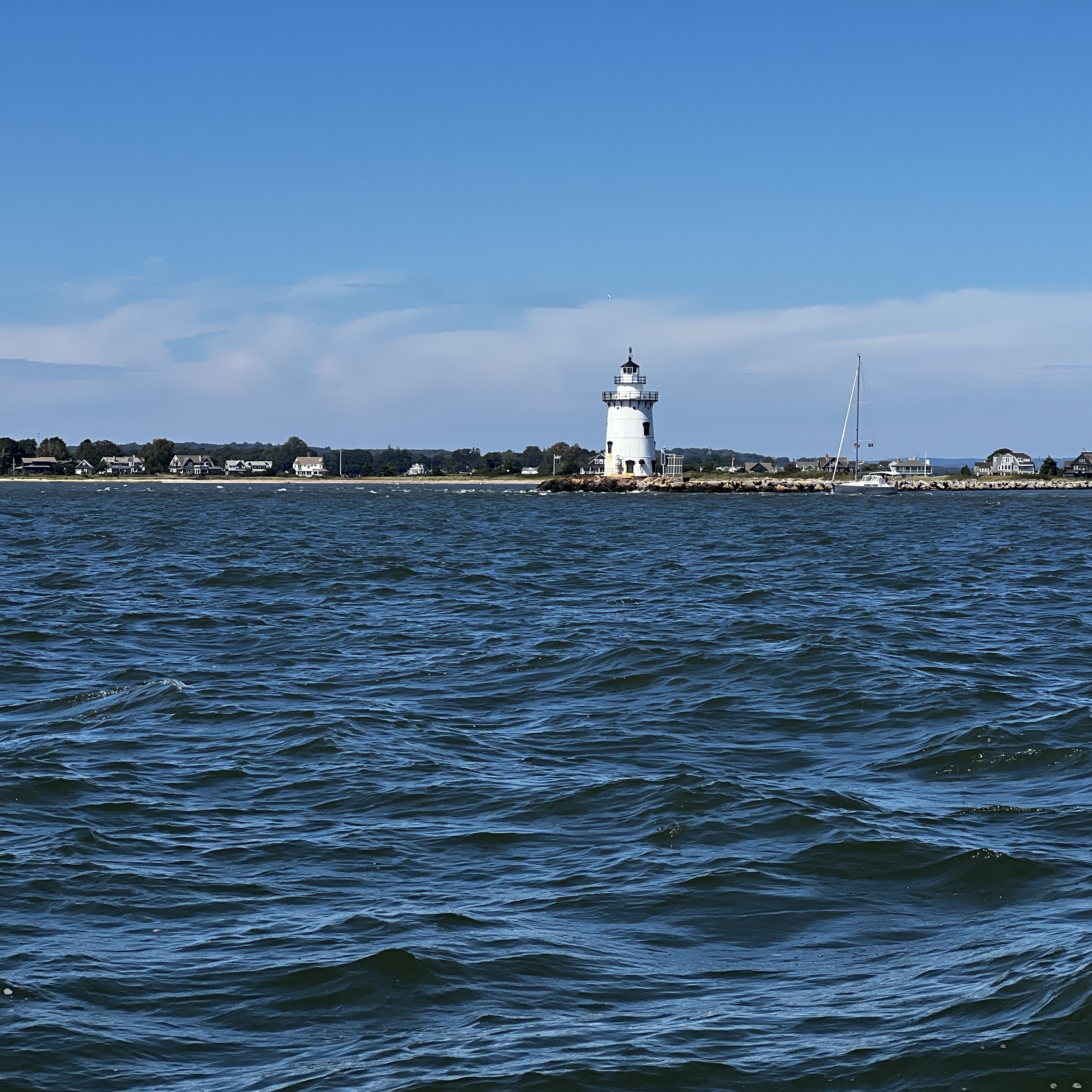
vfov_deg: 19.1
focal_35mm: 91
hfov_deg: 19.1
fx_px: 3248
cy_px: 547
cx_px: 679
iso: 32
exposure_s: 1/1085
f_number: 2.8
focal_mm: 9
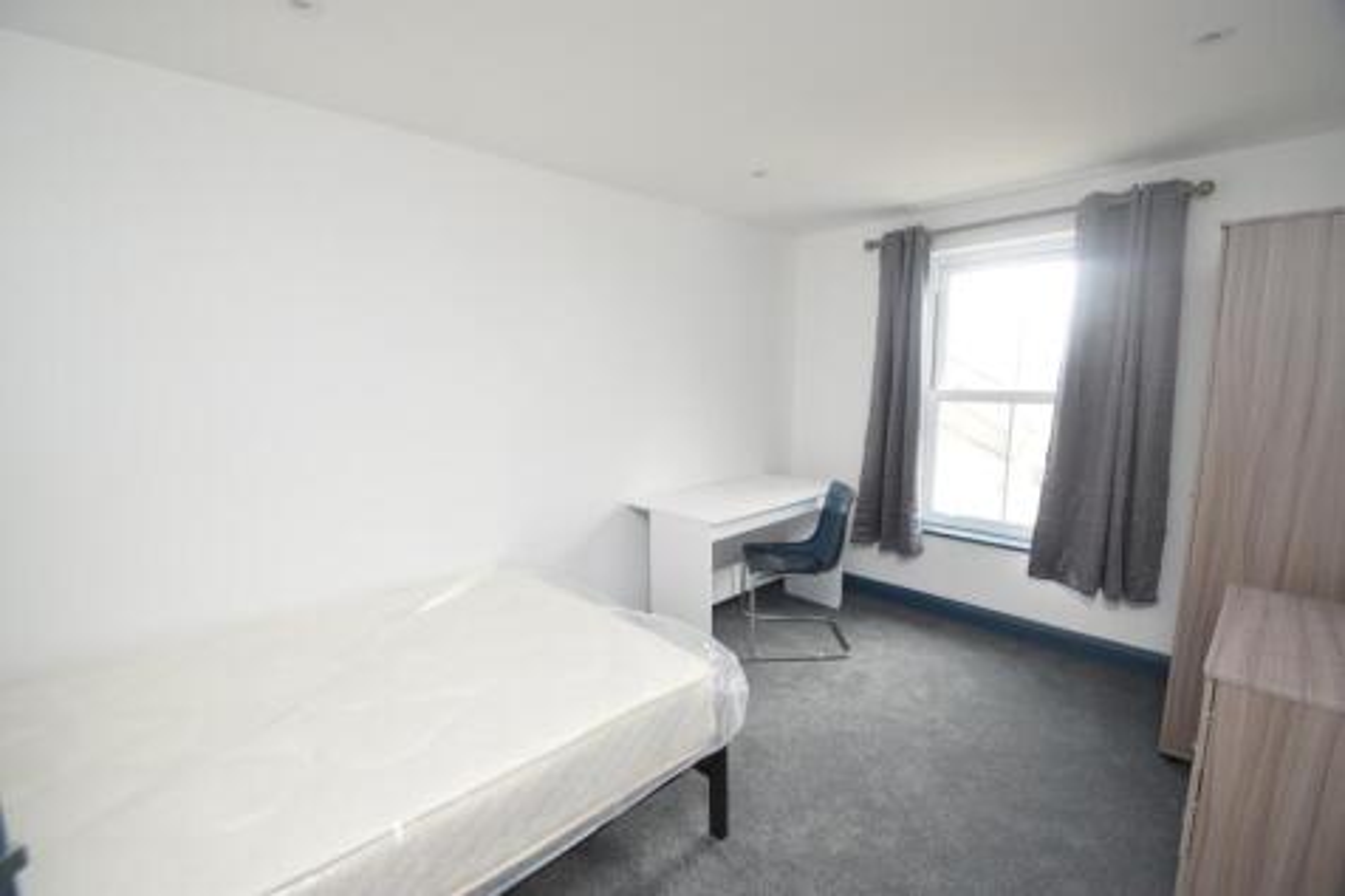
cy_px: 448
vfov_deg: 77.3
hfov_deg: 100.4
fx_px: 560
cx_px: 672
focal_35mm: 15
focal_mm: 10
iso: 800
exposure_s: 1/125
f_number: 5.6
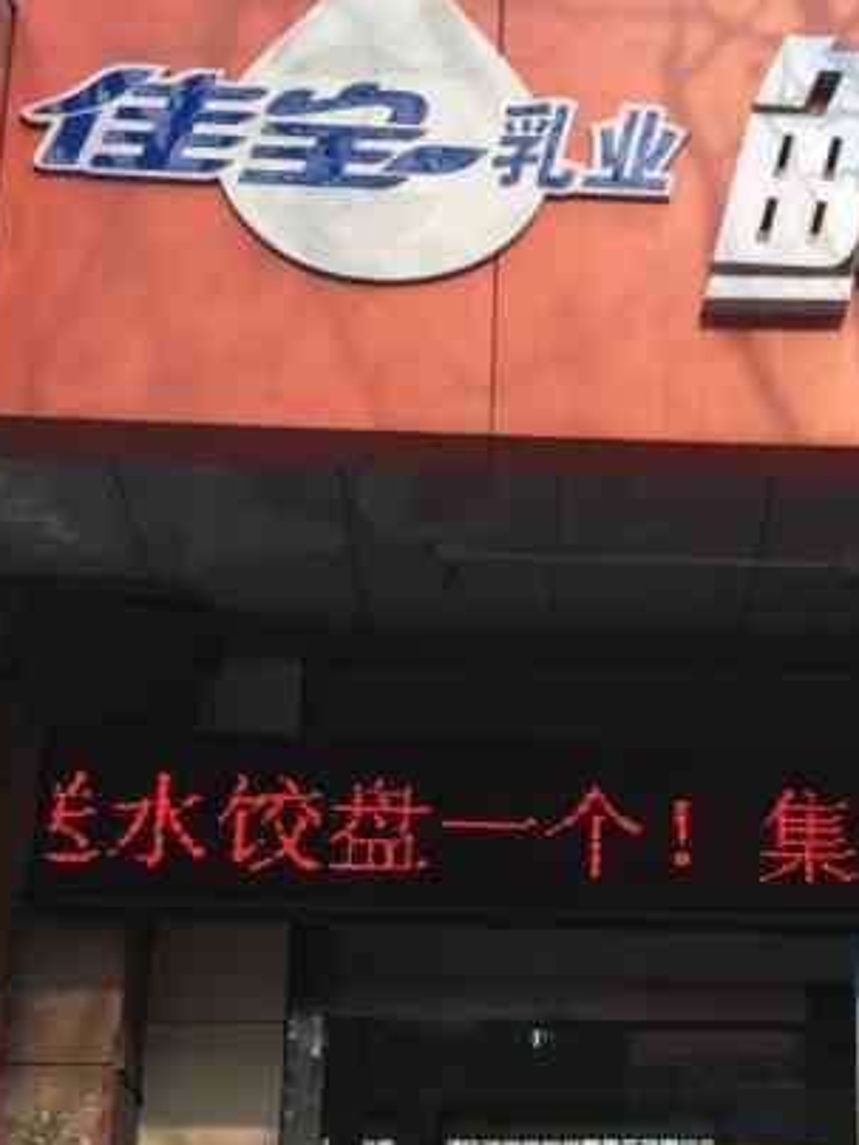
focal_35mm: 67
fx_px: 2217
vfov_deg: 28.4
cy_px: 891
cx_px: 731
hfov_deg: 21.6
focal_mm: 4.15
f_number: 2.2
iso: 25
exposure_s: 1/460
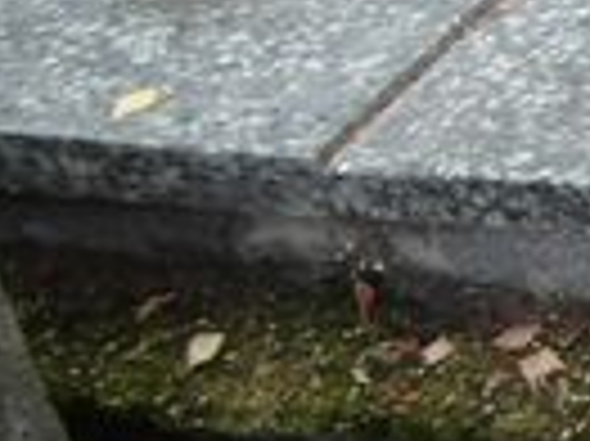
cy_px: 360
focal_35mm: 117
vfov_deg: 12.6
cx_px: 1428
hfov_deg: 12.8
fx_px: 1992
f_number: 2.8
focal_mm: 5.2
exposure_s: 1/45
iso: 100
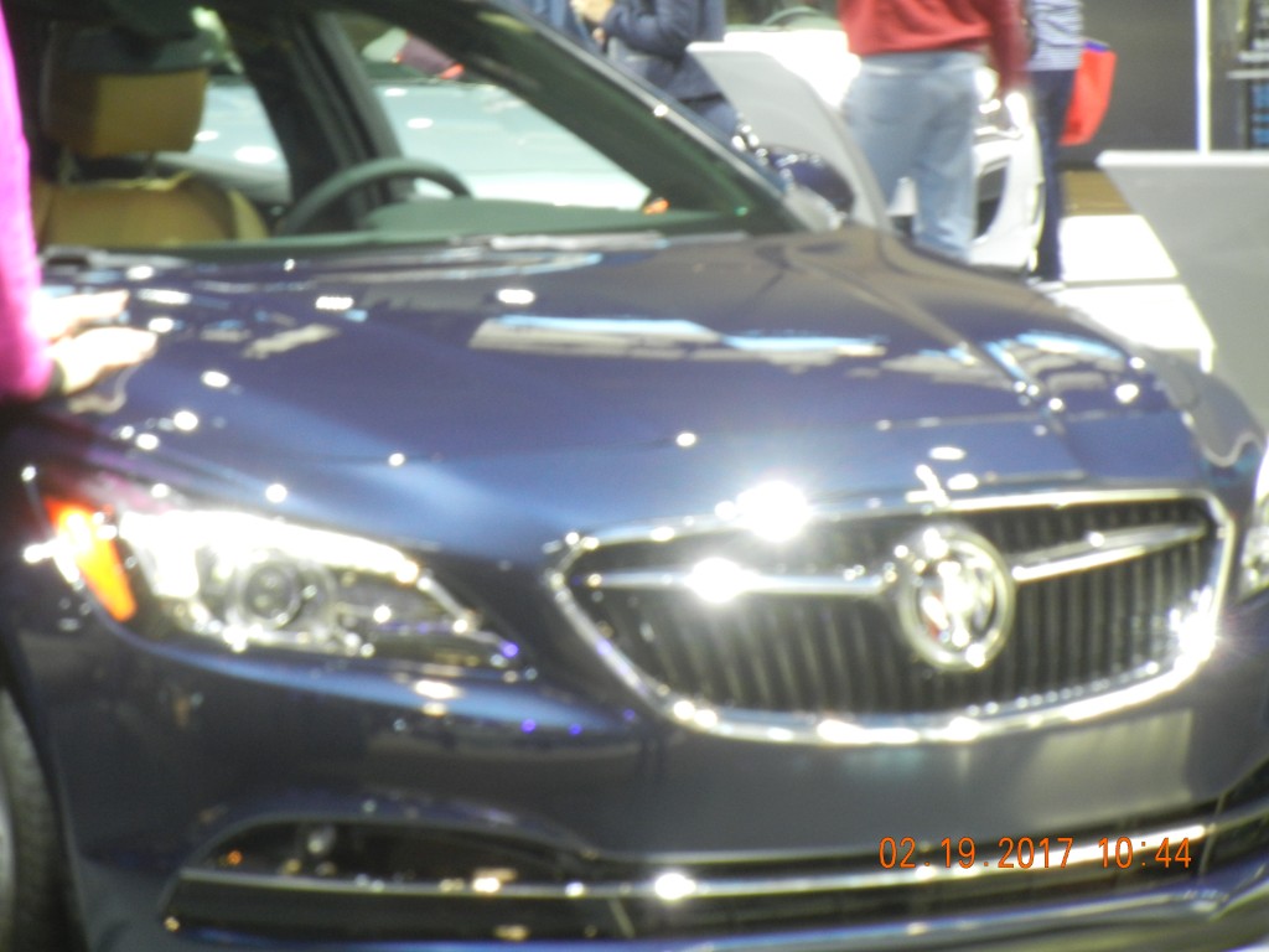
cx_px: 634
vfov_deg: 7.4
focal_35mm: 200
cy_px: 476
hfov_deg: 9.9
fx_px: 7332
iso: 400
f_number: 4.7
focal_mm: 36
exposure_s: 1/13.1
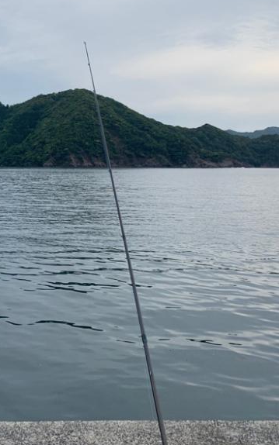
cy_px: 156
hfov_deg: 25.9
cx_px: 23
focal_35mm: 48
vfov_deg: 41.4
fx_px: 584
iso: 25
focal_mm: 4.25
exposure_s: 1/1282
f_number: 1.8
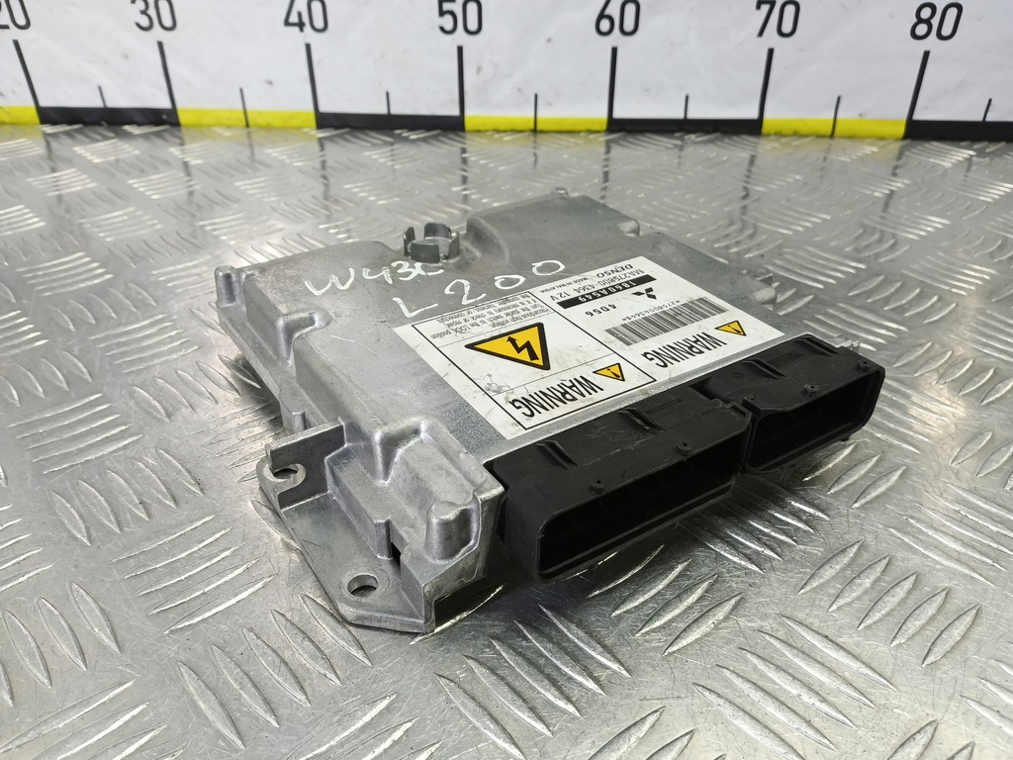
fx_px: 673
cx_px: 506
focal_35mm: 23
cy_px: 380
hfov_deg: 73.9
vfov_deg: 58.9
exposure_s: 1/50
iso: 153
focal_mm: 4.11
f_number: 1.6
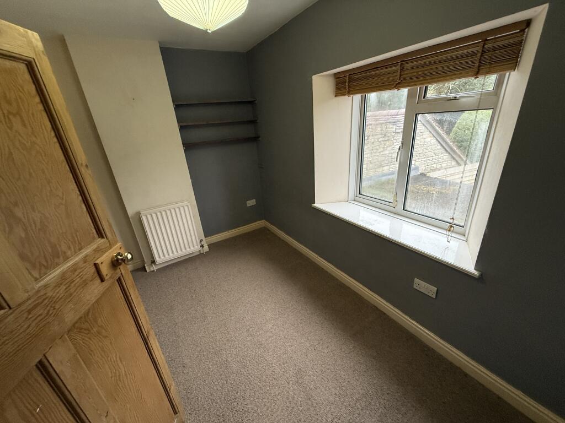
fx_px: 229
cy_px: 212
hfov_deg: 102.1
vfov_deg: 85.7
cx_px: 282
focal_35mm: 14
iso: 400
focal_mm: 2.22
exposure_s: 1/100
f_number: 2.2
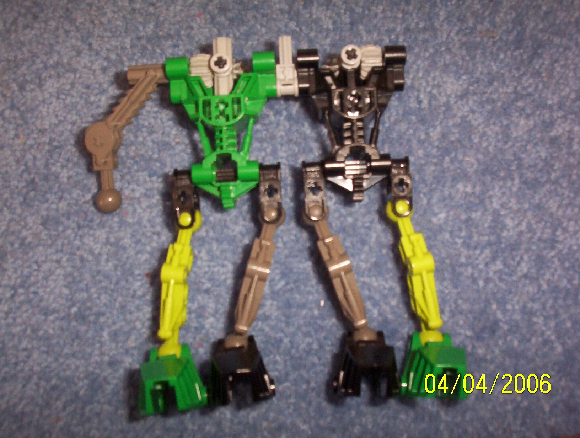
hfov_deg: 47.8
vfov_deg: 37.0
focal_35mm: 39
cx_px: 290
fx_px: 655
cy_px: 219
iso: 140
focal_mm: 6
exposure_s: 1/30
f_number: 4.5
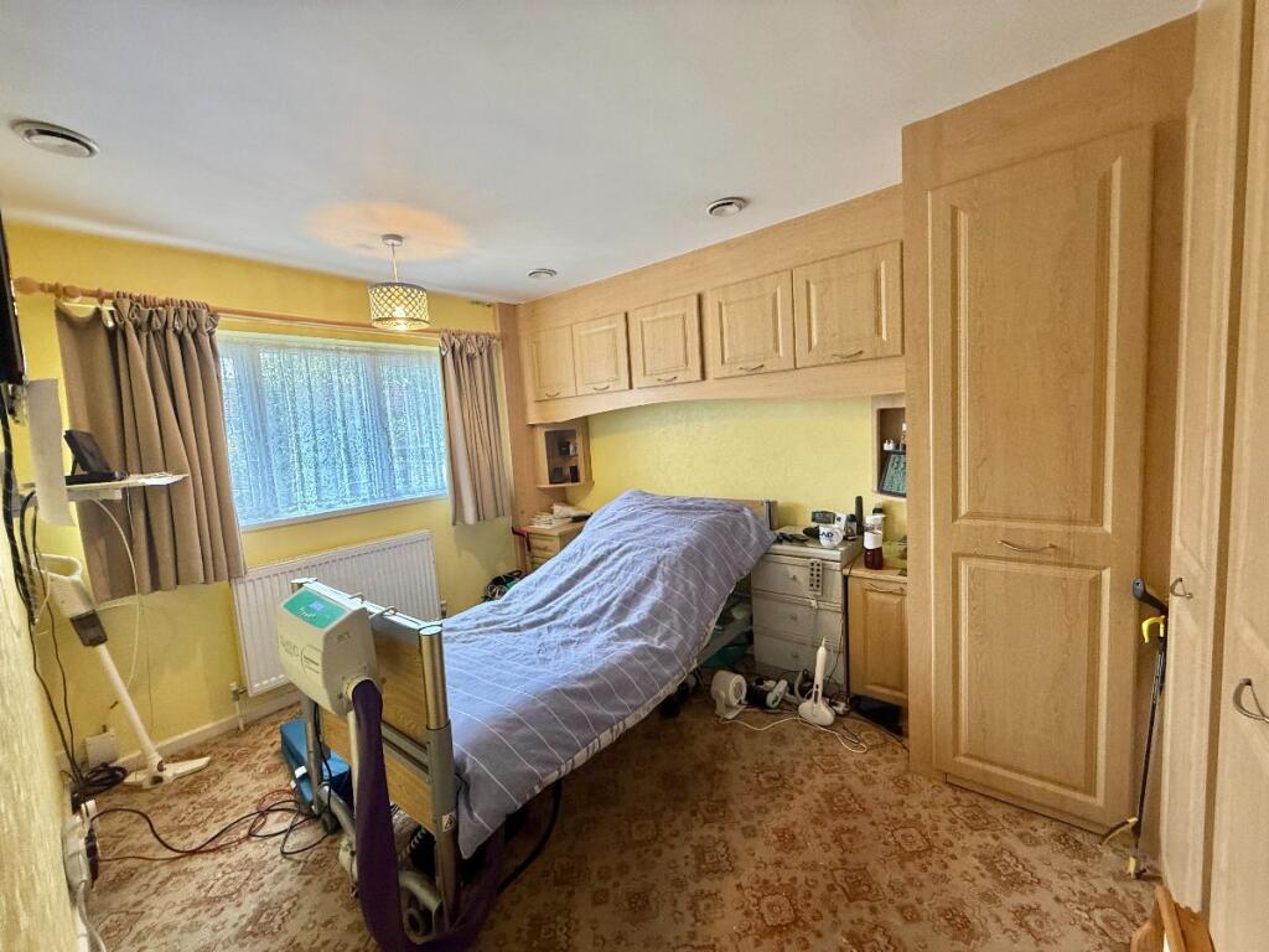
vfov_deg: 85.7
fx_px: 513
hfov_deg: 102.1
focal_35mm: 14
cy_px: 476
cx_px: 634
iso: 250
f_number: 2.2
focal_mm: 2.22
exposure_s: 1/67
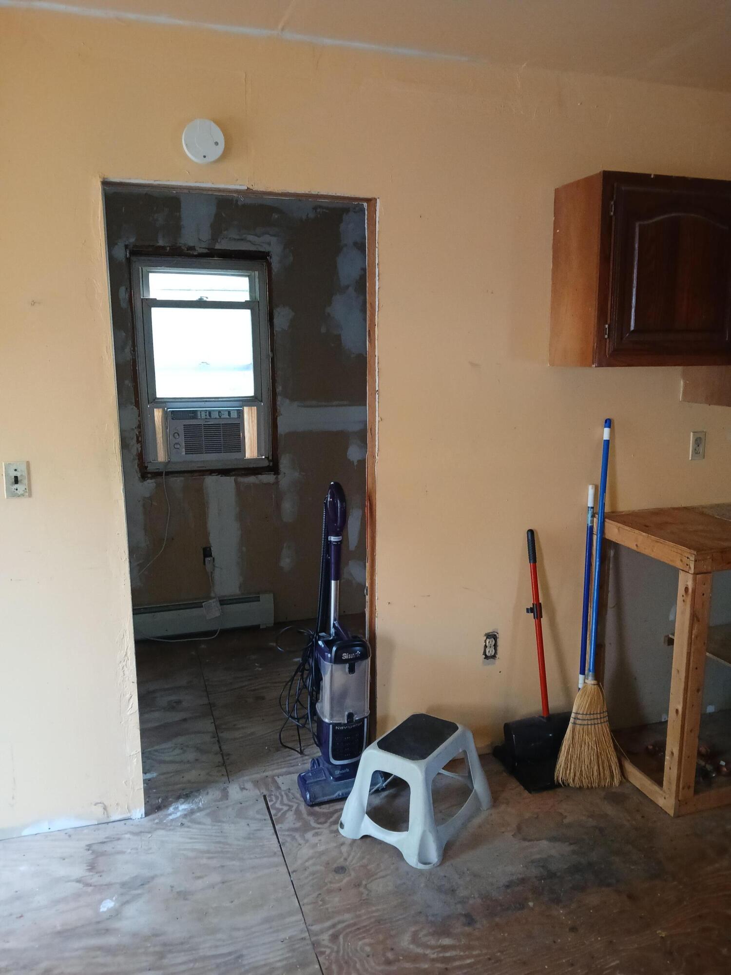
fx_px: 732
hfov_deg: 53.1
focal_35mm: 26
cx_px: 366
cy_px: 488
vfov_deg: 67.3
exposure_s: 1/40
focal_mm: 3.98
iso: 250
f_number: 1.8
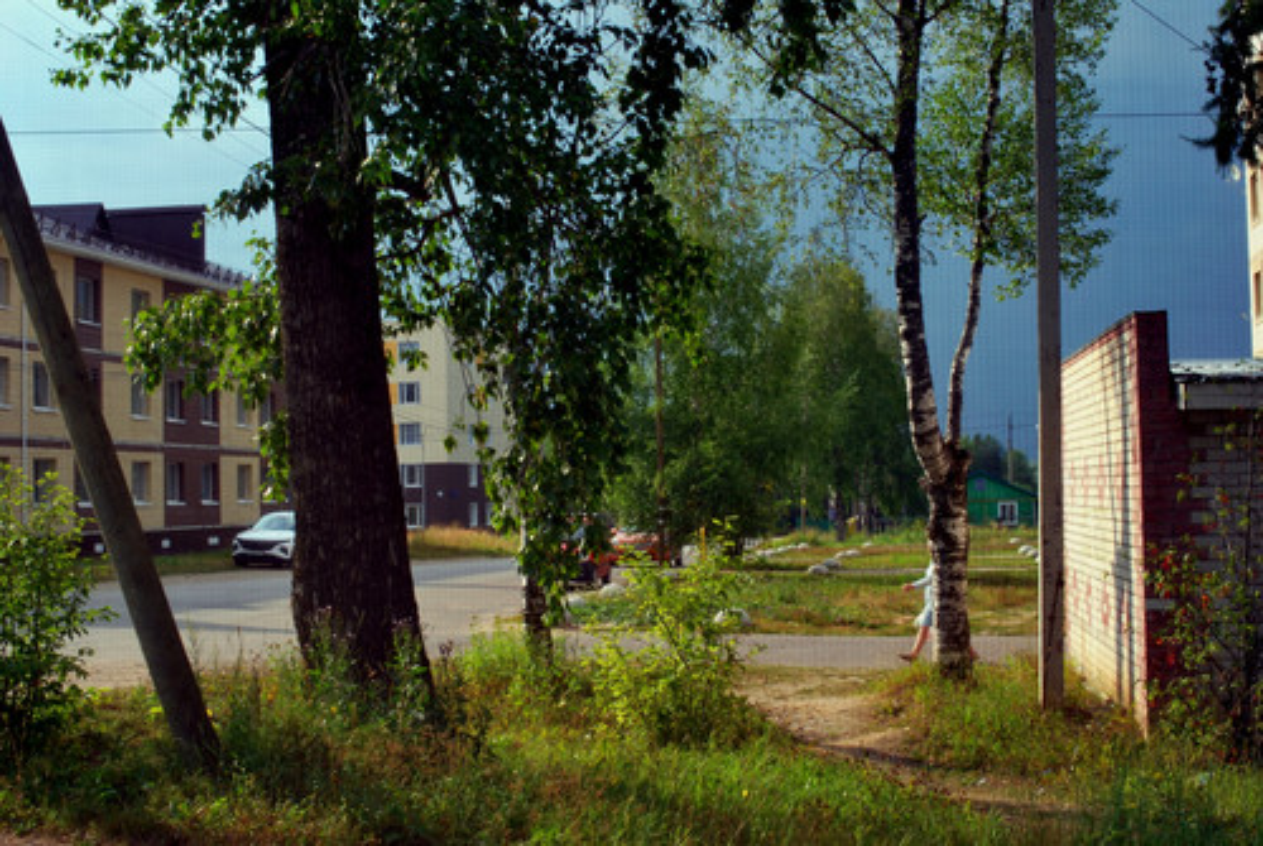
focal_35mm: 52
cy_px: 423
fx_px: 1845
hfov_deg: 37.8
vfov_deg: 25.8
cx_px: 632
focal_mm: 35
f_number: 8
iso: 100
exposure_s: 1/80
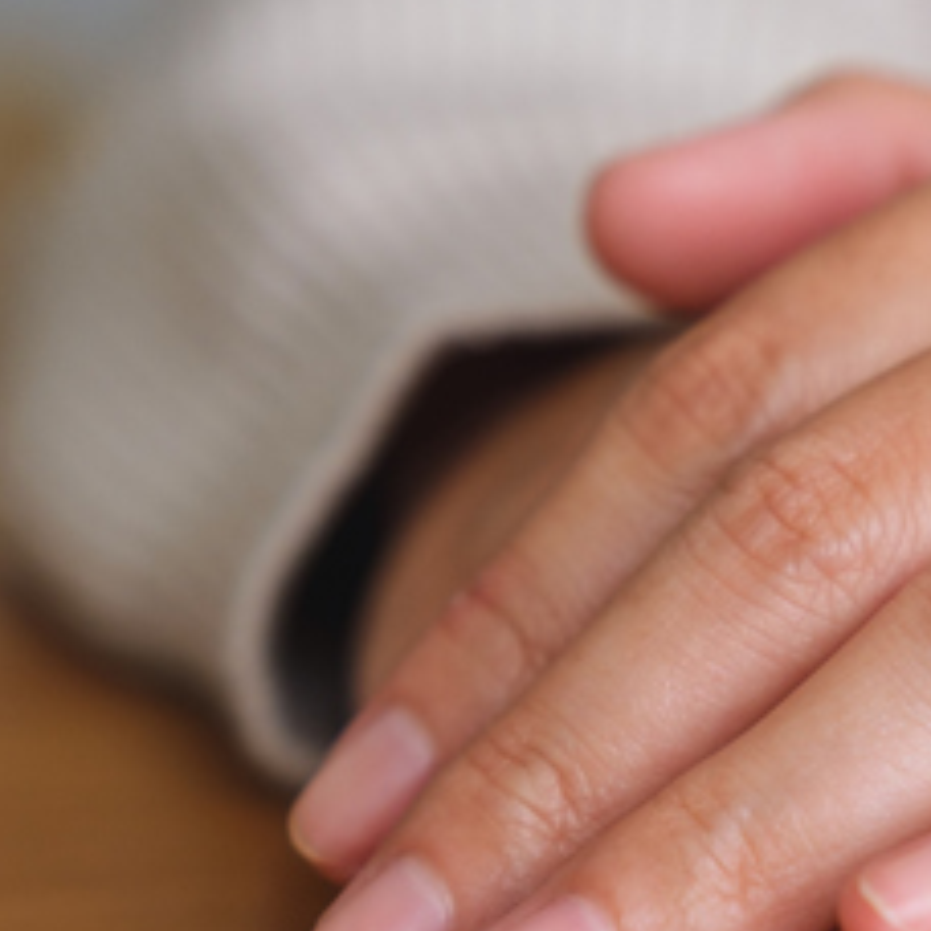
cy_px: 341
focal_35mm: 173
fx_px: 5264
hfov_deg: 10.0
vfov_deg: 10.1
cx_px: 1013
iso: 160
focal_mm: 42.7
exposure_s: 1/210
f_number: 2.8
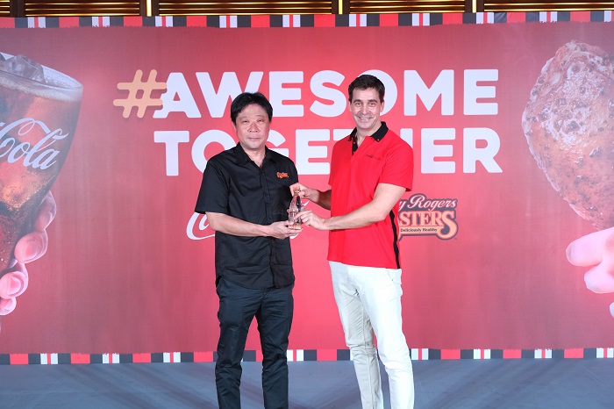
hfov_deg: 45.4
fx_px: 733
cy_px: 204
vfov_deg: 31.2
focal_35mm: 43
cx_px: 307
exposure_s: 1/80
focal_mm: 28.9
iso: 1600
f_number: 4.5
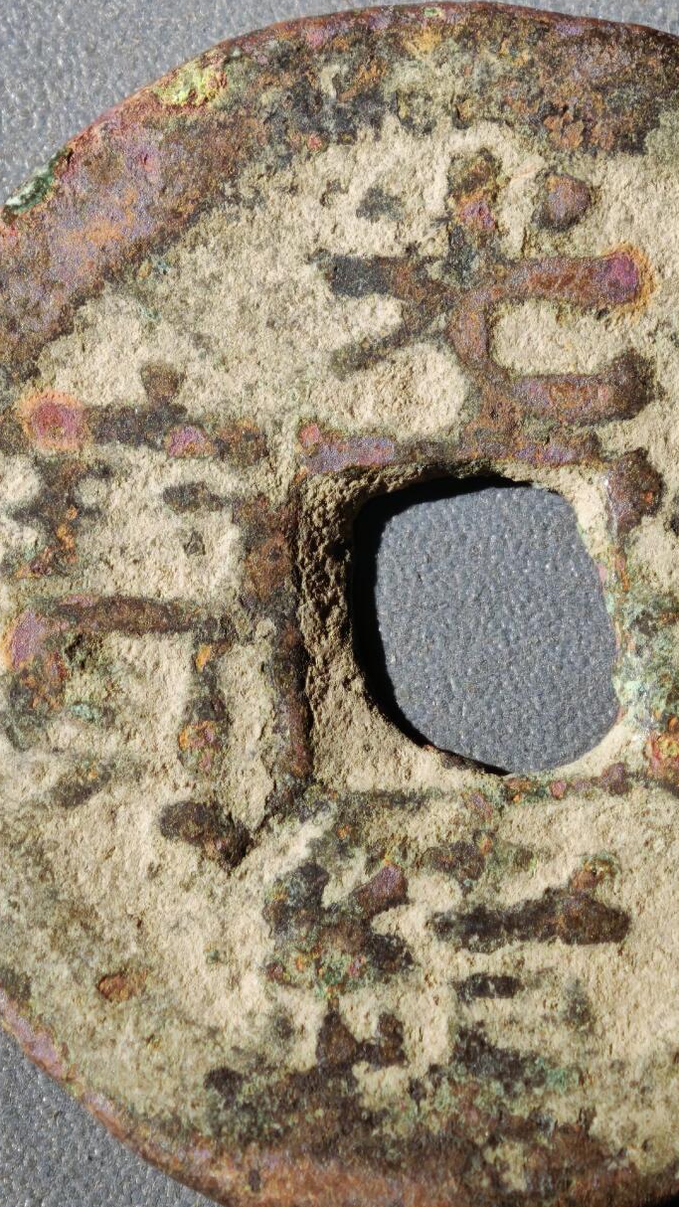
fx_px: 6049
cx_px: 451
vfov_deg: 11.4
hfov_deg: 6.4
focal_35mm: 189
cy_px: 669
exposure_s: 1/100
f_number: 2
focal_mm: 9
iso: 320
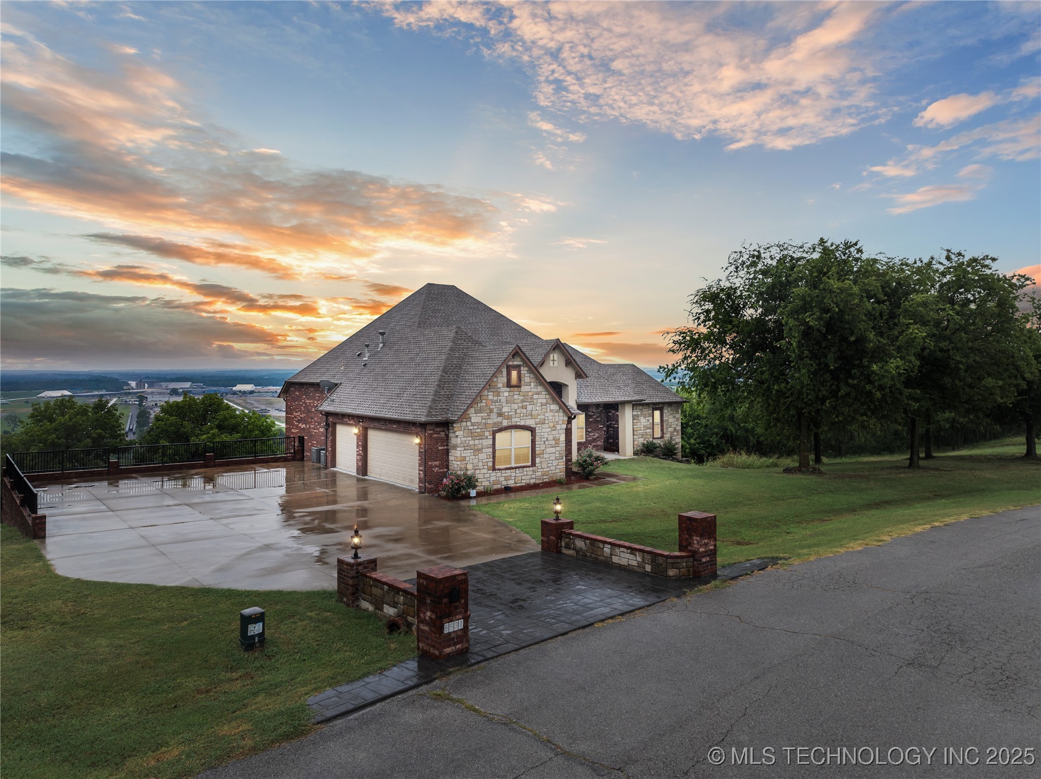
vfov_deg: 56.8
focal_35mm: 24
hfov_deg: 71.6
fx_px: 721
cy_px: 390
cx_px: 520
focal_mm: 12.29
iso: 140
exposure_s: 1/320
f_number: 2.8
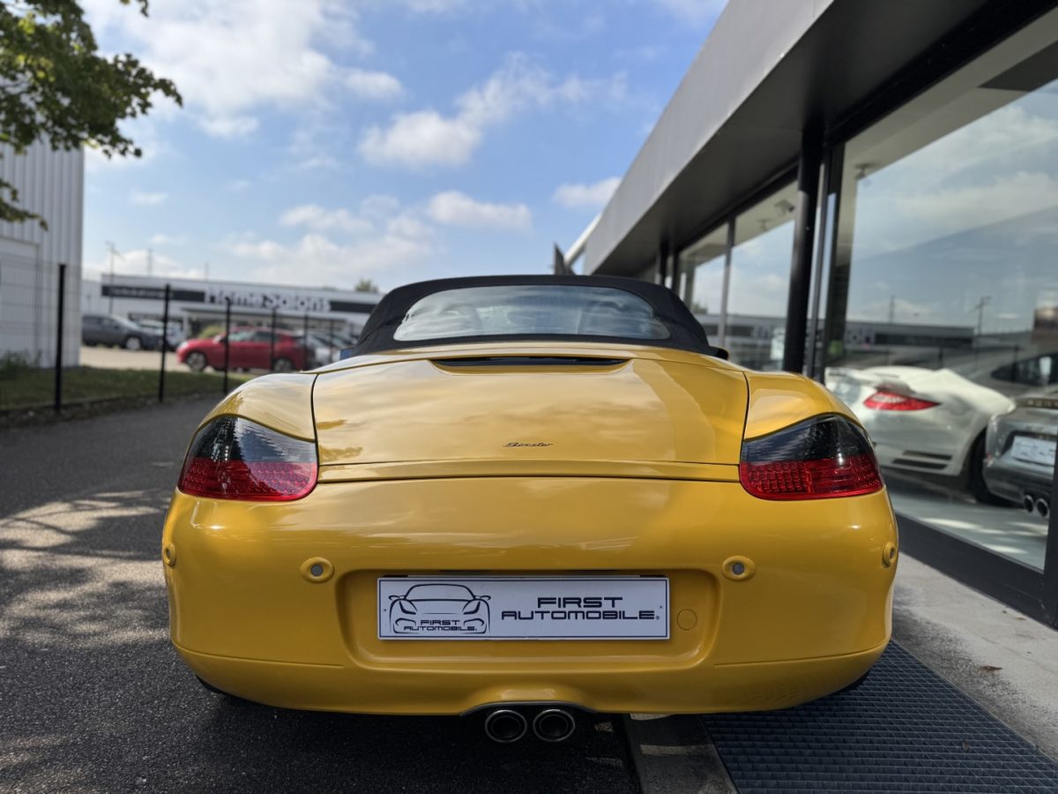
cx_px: 529
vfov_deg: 56.8
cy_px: 397
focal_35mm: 24
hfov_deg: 71.6
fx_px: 734
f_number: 1.78
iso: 80
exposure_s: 1/4310
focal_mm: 6.76
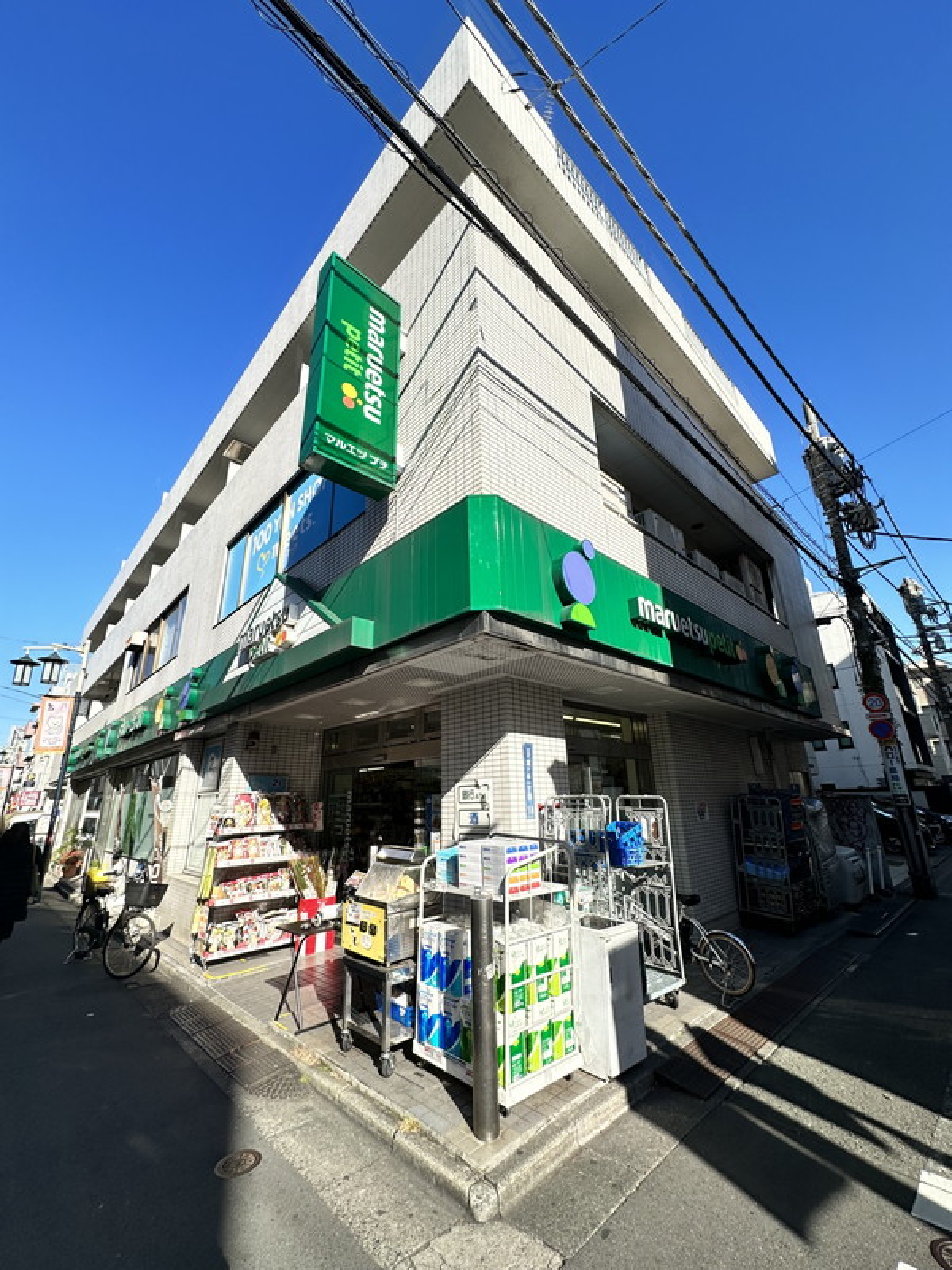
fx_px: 513
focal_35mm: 14
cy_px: 635
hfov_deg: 85.7
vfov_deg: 102.1
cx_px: 476
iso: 40
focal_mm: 2.22
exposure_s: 1/917
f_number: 2.2
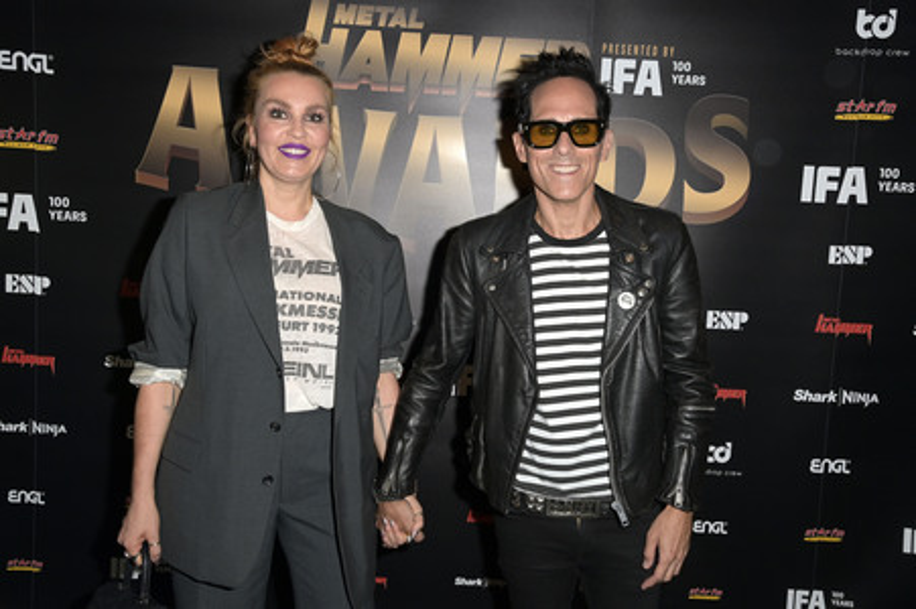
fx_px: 890
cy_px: 304
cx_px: 458
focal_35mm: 35
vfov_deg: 37.8
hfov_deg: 54.5
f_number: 6.3
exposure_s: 1/125
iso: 640
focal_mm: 35
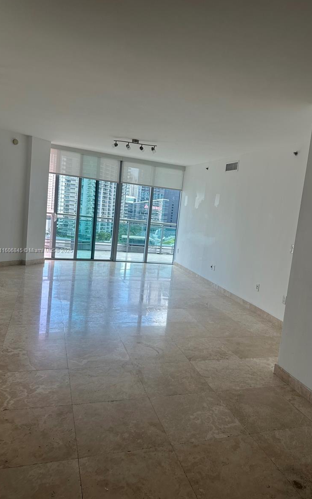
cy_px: 251
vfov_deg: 70.4
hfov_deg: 47.4
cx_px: 186
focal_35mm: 26
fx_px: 354
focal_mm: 6.86
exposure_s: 1/174
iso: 64
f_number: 1.78
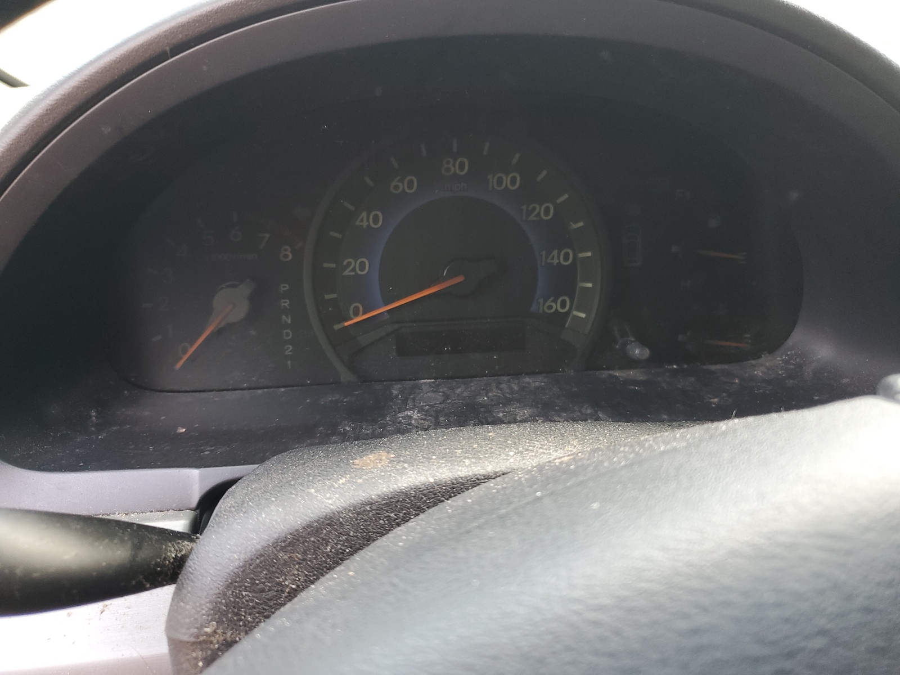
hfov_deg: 67.3
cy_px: 338
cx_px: 450
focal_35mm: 26
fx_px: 676
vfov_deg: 53.1
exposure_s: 1/60.2
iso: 74
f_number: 1.5
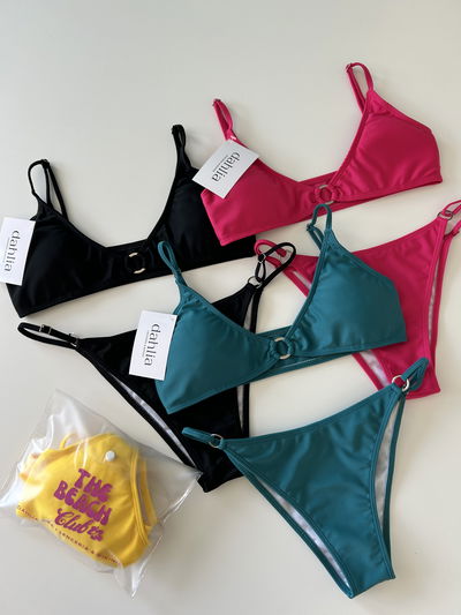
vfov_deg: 67.3
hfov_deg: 53.1
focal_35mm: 26
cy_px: 308
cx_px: 230
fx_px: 461
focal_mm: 5.7
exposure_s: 1/142
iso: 32
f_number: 1.5
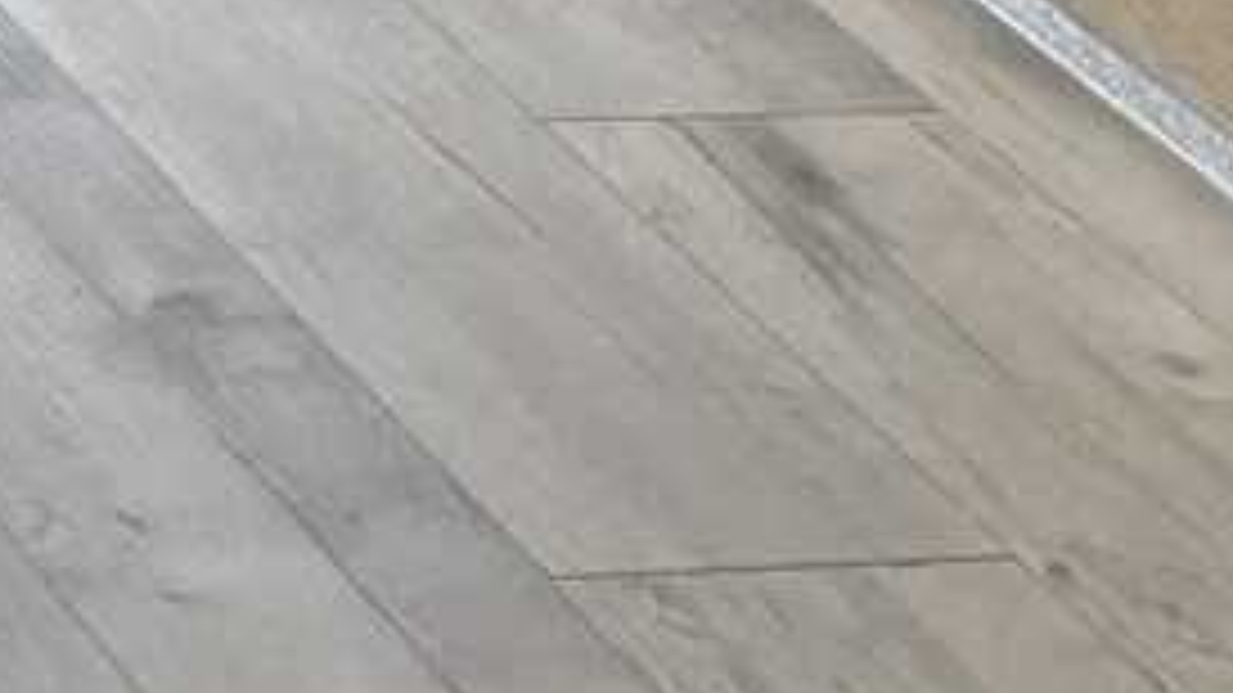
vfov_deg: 5.3
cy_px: -1557
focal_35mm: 212
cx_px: -1467
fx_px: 6930
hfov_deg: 9.3
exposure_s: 1/60
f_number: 1.6
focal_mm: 5.96
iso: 80
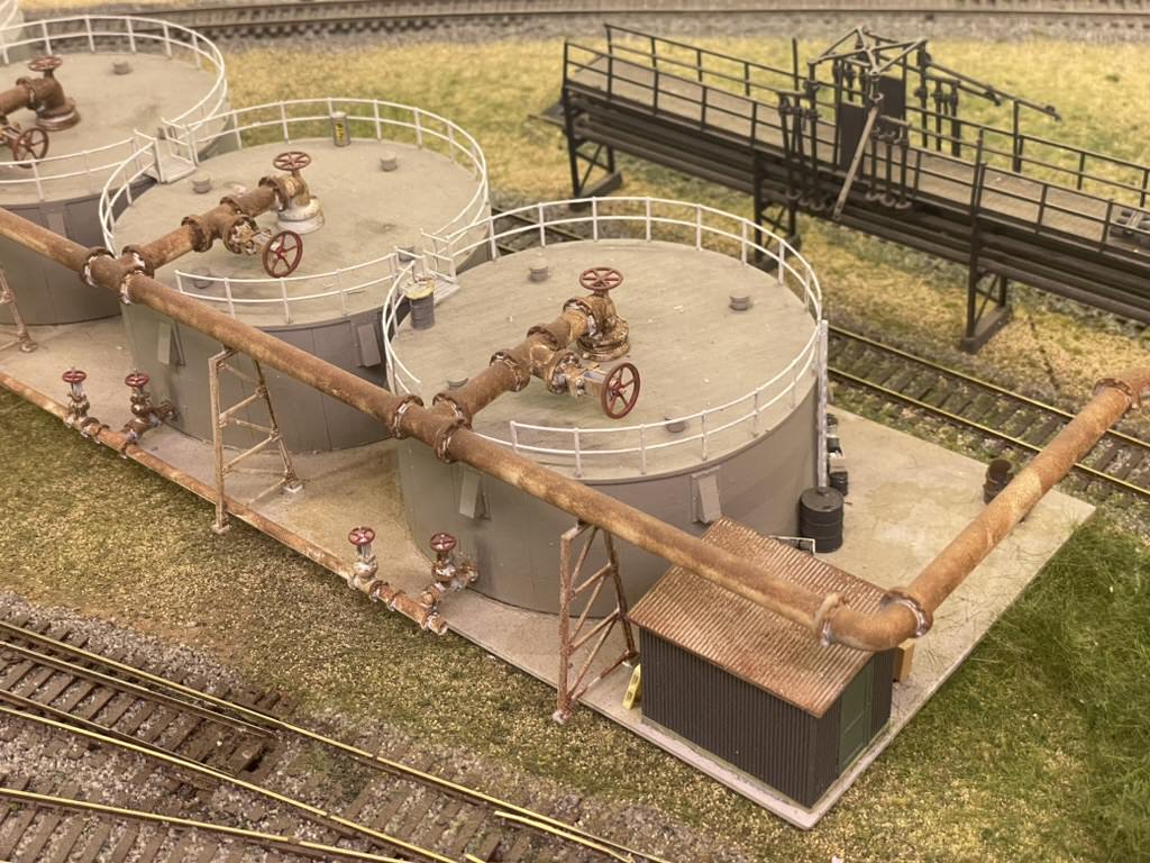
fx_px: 1728
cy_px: 432
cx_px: 575
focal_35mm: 52
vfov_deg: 28.0
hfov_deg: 36.8
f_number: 2
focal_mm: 6
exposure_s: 1/60
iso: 200
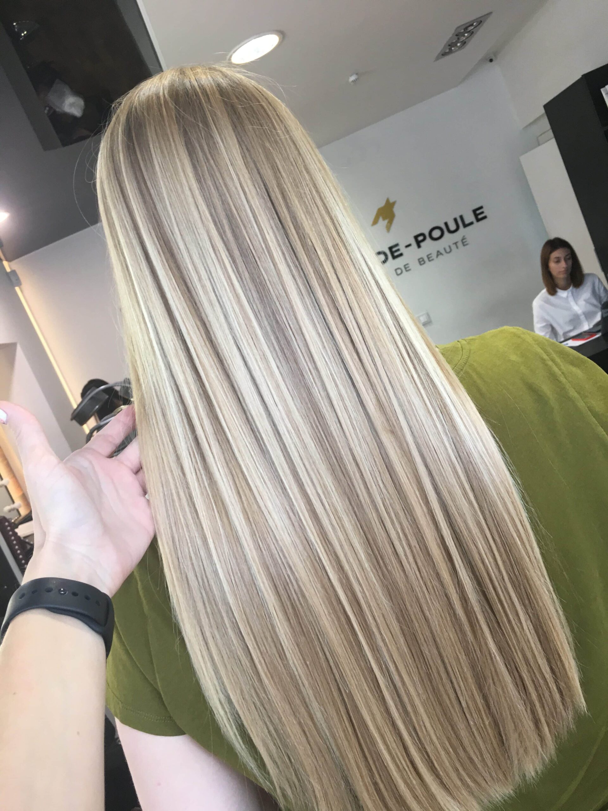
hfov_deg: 48.2
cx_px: 304
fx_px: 679
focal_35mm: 29
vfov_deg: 61.7
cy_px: 406
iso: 32
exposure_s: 1/17
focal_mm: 4.15
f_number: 2.2
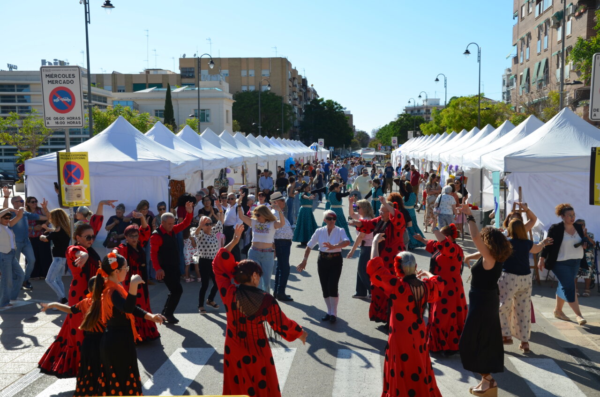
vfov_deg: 31.8
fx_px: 699
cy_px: 198
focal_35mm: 42
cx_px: 300
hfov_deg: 46.5
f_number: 8
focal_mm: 28
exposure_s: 1/250
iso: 100
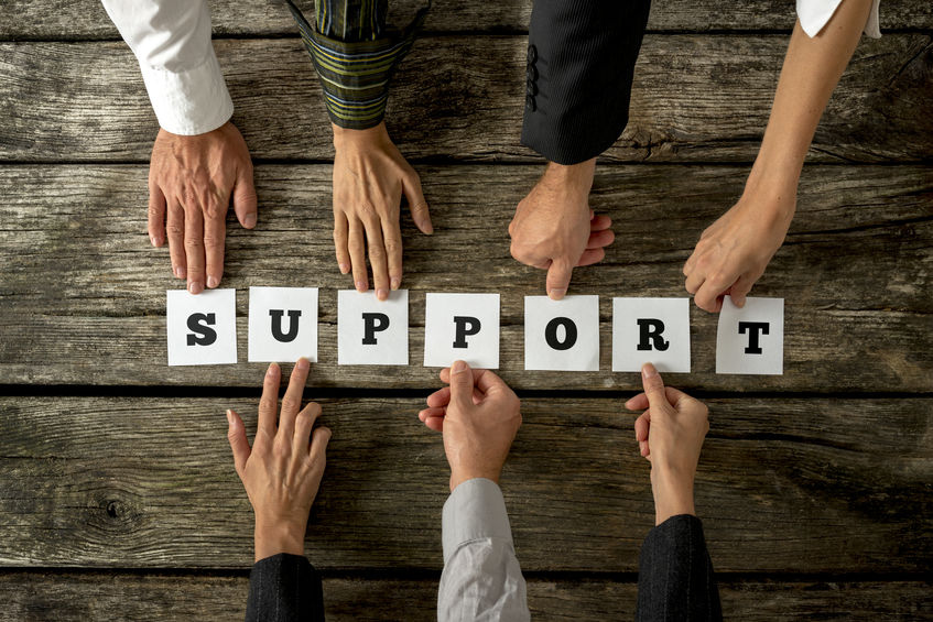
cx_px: 466
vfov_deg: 37.9
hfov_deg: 54.4
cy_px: 311
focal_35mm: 35
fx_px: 907
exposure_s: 1/160
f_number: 10
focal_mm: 35
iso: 100
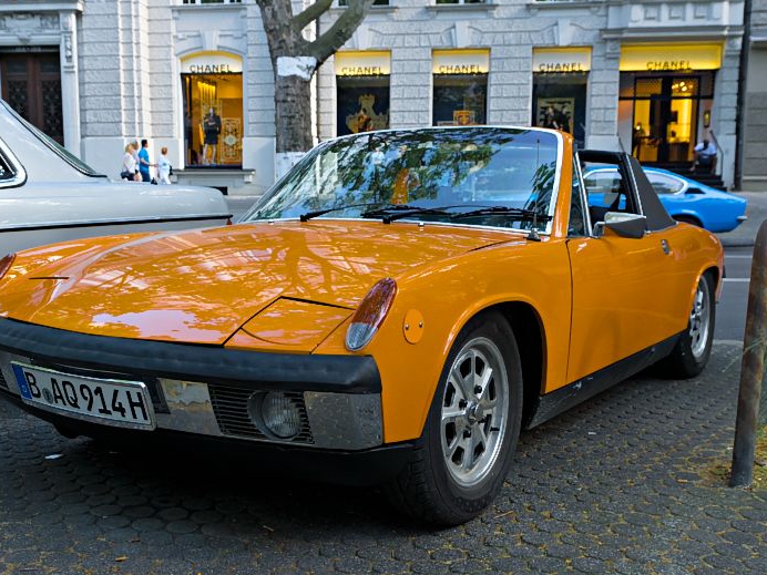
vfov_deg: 36.0
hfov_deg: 46.7
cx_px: 327
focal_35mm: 40
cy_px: 286
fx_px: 886
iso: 320
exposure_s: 1/200
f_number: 4
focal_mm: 24
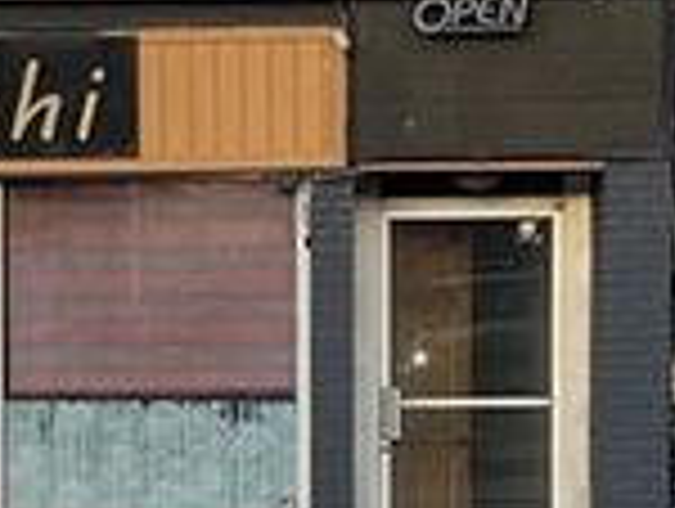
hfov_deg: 6.9
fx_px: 5547
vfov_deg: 5.2
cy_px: 762
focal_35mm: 284
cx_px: -99
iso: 20
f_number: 2.2
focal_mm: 7.5
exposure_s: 1/100
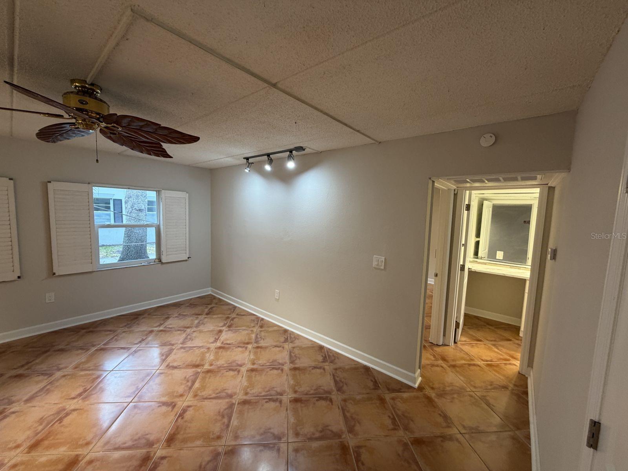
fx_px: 254
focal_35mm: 14
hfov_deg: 102.1
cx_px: 314
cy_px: 236
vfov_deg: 85.7
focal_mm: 2.22
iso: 200
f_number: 2.2
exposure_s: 1/60
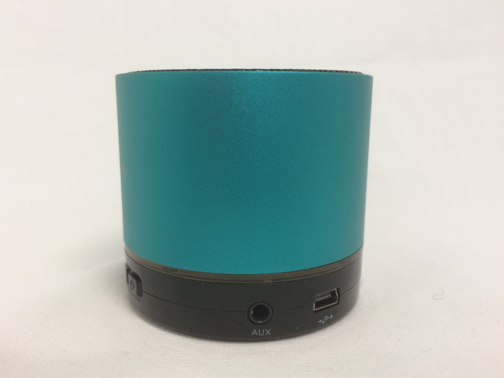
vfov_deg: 46.8
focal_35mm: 30
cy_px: 191
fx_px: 437
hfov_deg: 59.9
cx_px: 244
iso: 100
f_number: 2.2
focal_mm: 4.15
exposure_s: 1/30
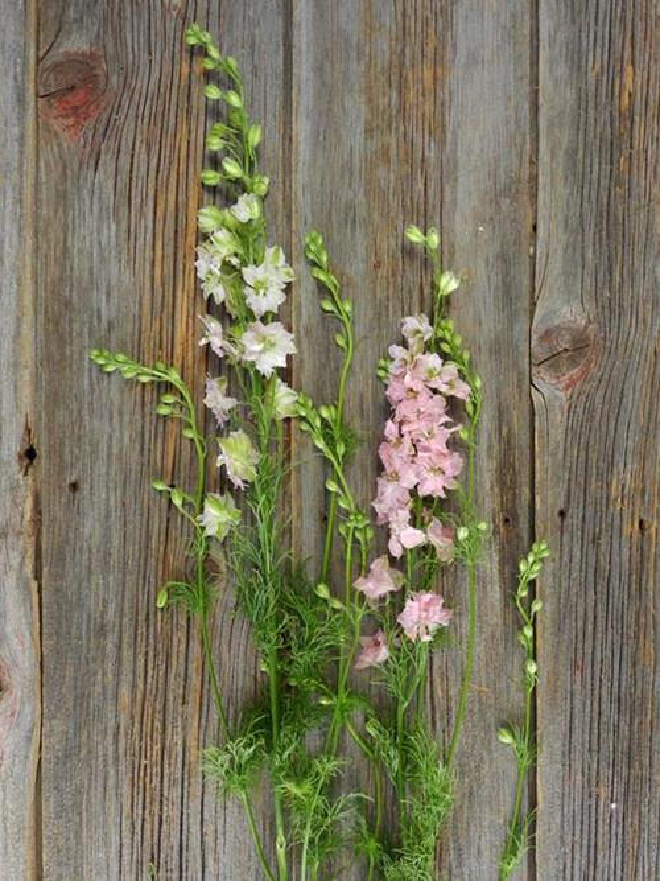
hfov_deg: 37.7
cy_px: 440
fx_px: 966
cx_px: 330
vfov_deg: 49.0
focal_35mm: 38
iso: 400
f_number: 4
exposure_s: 1/25
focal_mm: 6.7
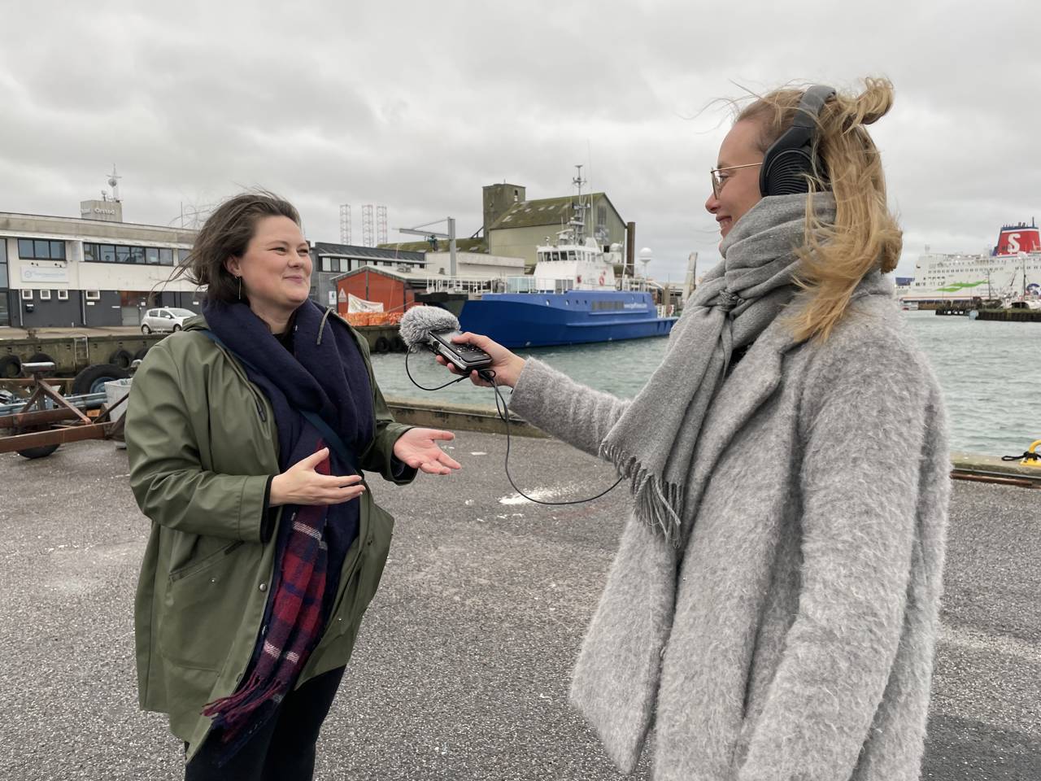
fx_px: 782
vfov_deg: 53.1
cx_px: 520
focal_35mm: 26
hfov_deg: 67.3
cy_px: 390
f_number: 1.6
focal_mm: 4.2
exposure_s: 1/188
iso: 32
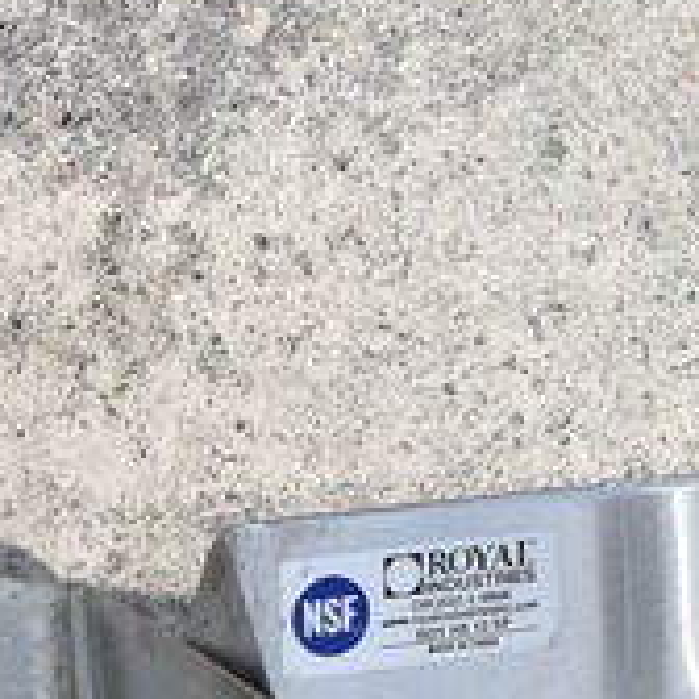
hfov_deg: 13.0
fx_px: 2856
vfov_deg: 12.0
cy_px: 1504
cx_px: -445
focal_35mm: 125
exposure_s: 1/500
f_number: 8
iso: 200
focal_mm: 18
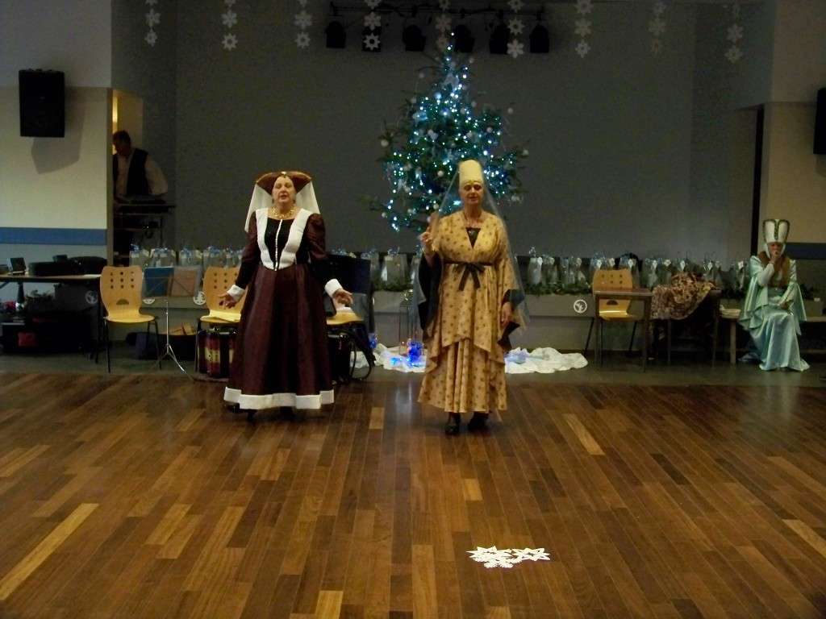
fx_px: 978
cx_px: 413
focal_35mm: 41
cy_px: 310
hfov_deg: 45.8
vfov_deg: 35.1
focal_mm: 7.6
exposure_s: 1/30
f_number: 2.8
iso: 400
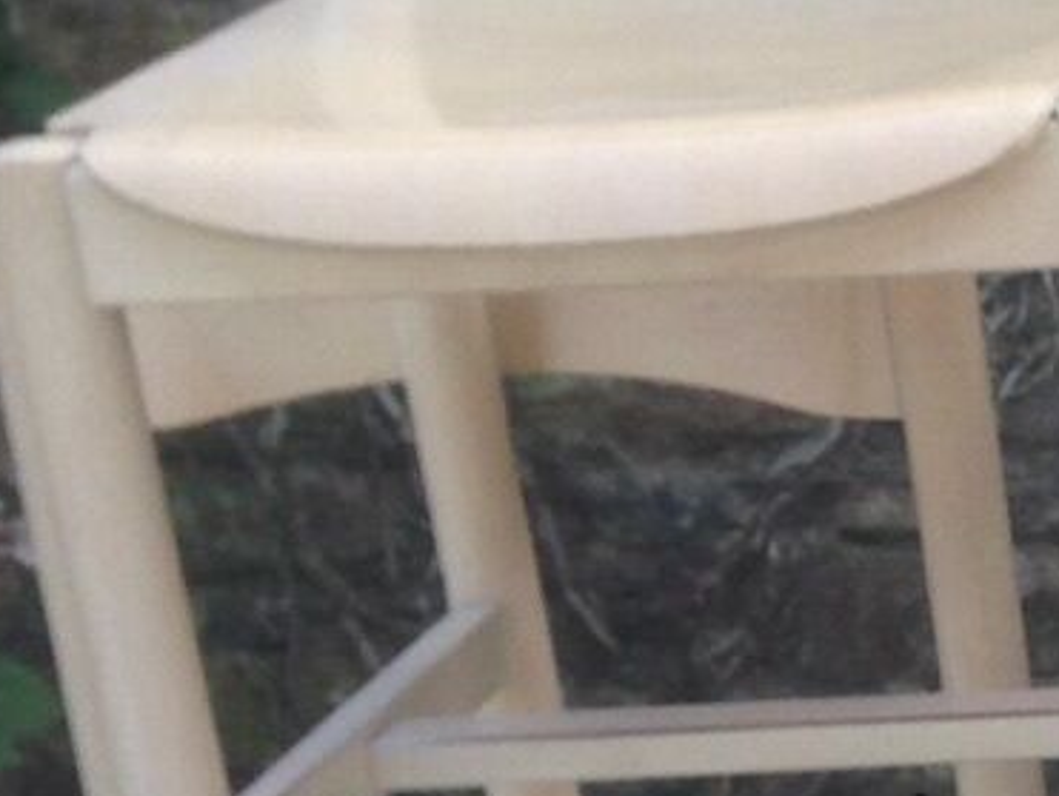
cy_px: 1090
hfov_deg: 9.8
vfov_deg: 8.1
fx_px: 5573
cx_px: 2355
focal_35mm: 182
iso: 50
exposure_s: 1/452
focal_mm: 4.12
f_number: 2.4
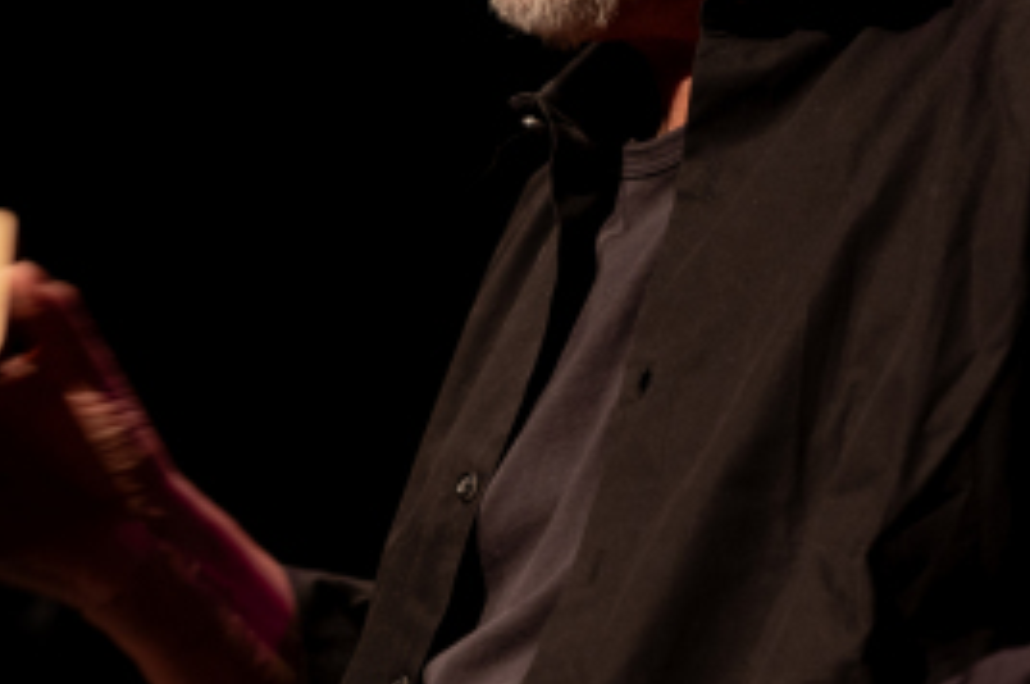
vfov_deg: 3.3
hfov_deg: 5.0
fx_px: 11802
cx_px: 538
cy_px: 254
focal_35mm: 413
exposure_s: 1/100
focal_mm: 140
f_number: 2.8
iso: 640
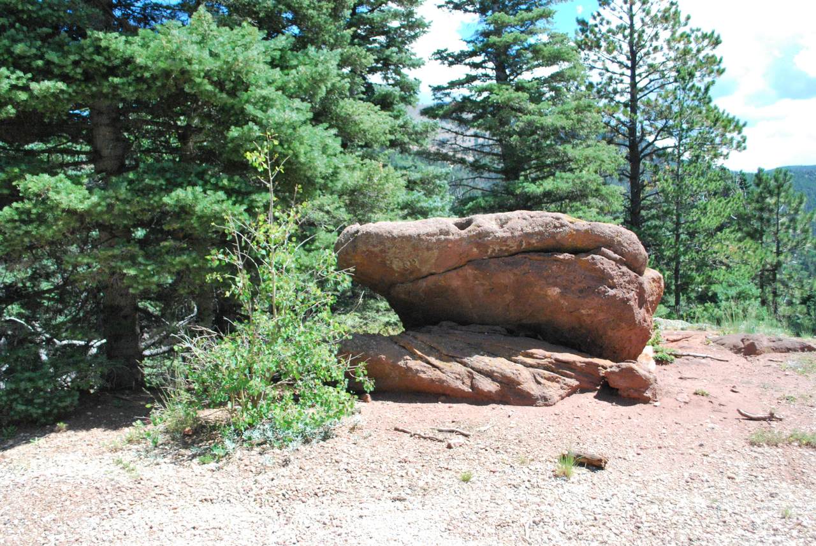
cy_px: 273
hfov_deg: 61.9
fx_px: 681
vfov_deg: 43.7
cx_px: 408
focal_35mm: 30
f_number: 4.5
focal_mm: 20
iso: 1600
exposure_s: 1/4000
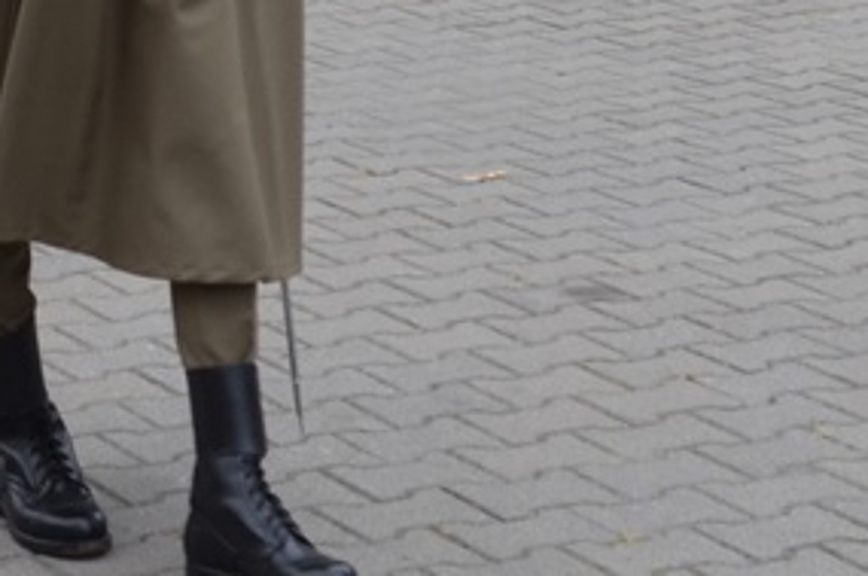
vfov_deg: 9.3
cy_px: -437
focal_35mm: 140
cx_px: 125
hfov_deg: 14.6
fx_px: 3370
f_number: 6.3
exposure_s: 1/160
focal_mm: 18
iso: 200
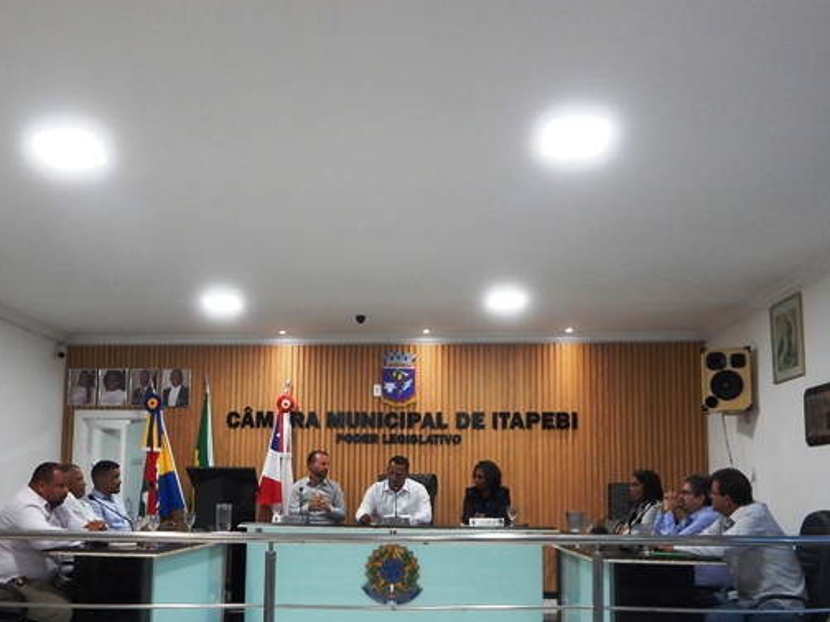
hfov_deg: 56.6
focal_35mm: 32
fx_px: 767
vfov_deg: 43.4
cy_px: 423
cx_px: 355
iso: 320
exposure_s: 1/30
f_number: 3
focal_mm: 4
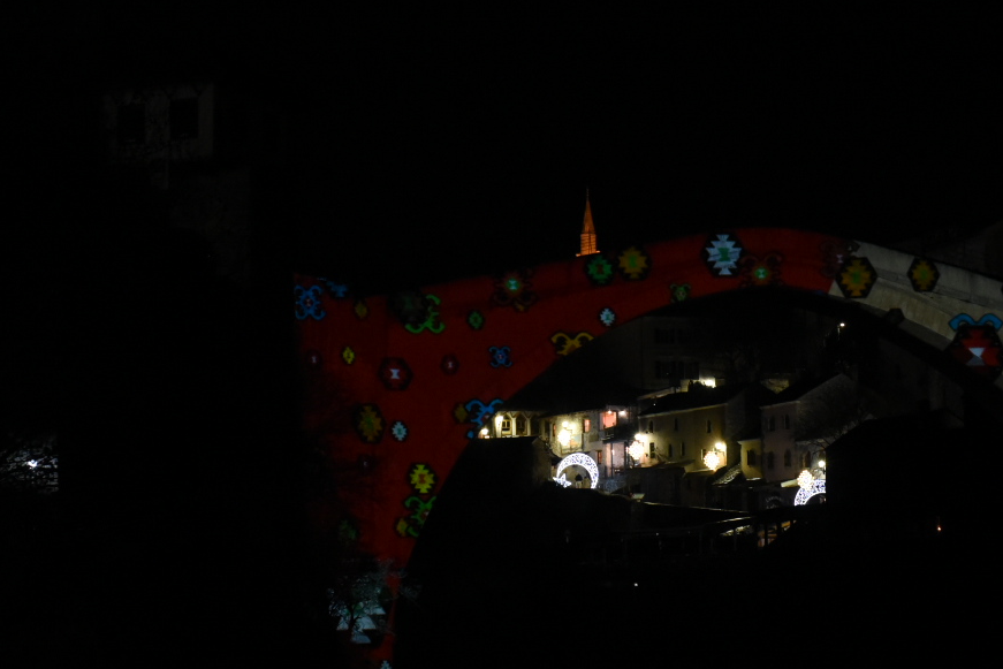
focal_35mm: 93
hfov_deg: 21.7
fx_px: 2591
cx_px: 736
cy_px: 350
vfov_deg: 14.7
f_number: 4.5
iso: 5000
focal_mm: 50
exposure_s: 1/100
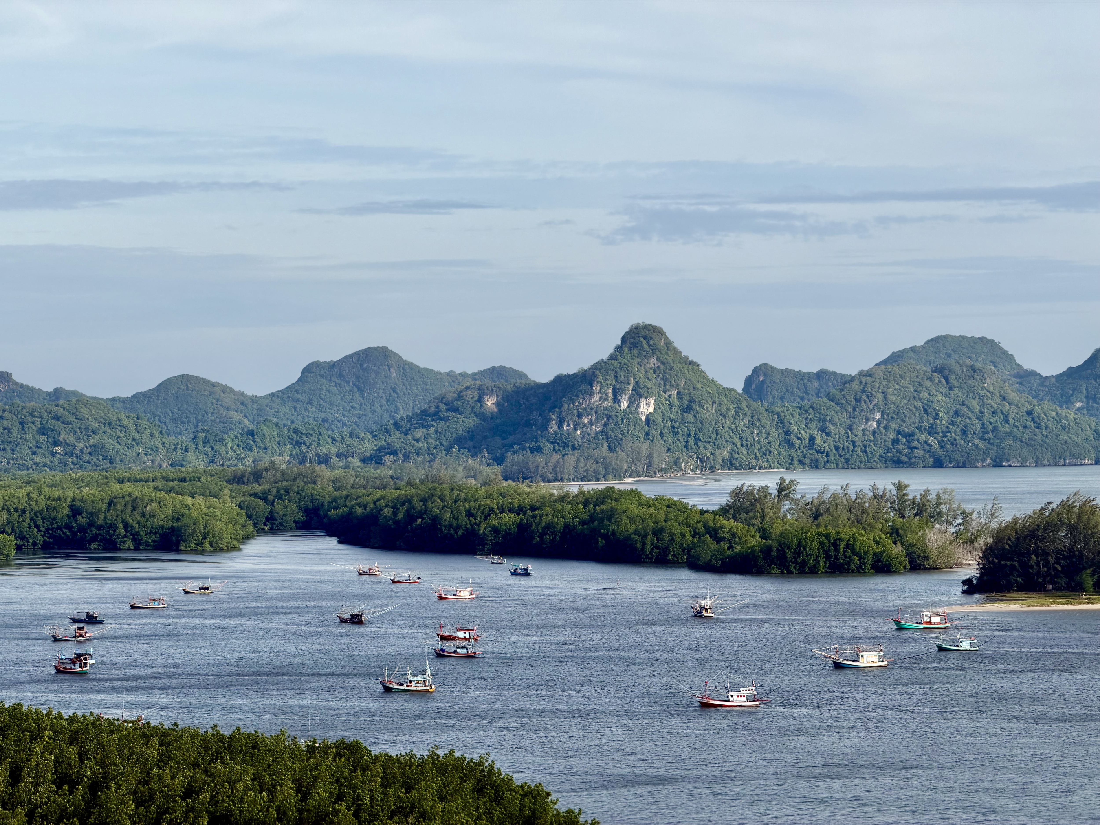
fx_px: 3178
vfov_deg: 14.8
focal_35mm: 100
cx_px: 550
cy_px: 412
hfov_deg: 19.6
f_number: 2.8
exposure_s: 1/631
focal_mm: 16.89
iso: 25
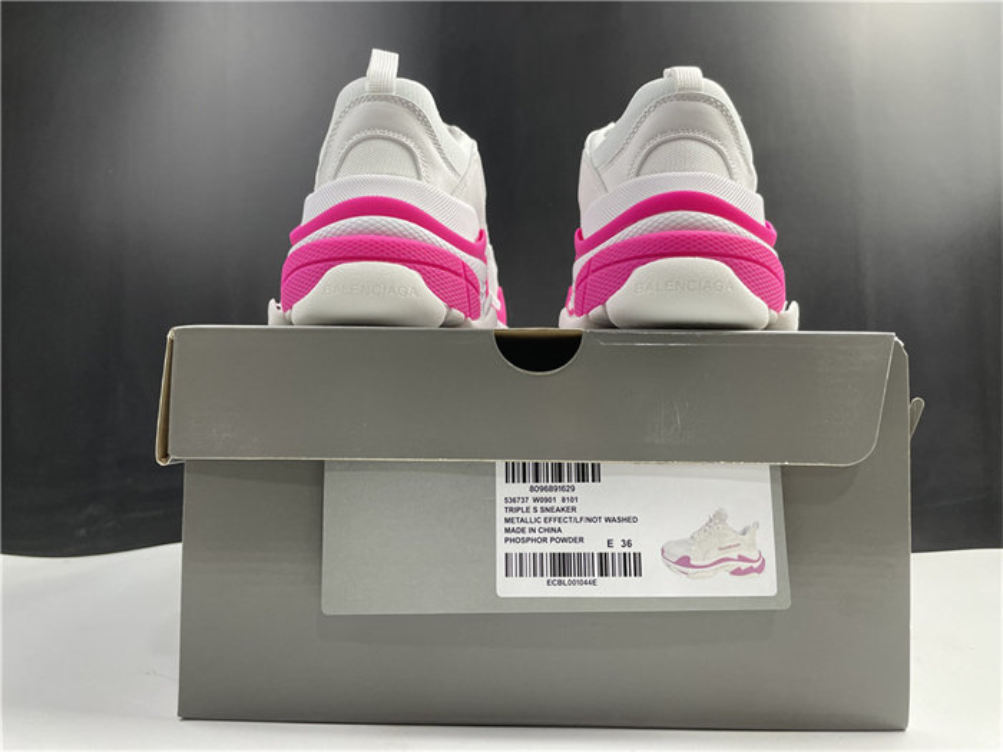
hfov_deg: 67.3
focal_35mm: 26
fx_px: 753
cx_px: 502
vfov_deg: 53.1
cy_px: 376
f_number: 1.6
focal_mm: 4.2
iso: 125
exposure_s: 1/121
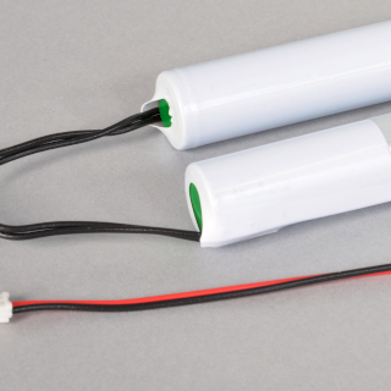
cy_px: 182
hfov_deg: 7.8
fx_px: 2850
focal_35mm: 223
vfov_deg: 7.8
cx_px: 390
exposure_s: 1/160
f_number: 11
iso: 200
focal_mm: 70
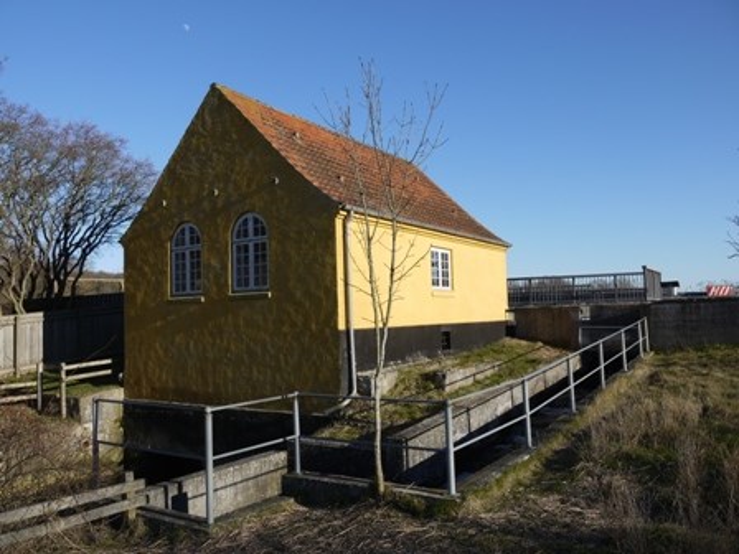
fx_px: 598
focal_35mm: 28
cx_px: 370
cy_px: 277
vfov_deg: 49.7
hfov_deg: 63.4
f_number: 7.1
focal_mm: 14
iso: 100
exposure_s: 1/320
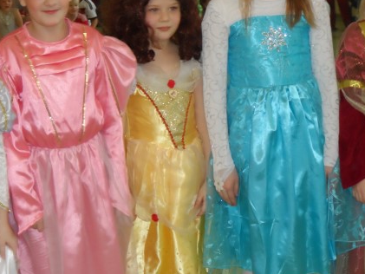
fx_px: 865
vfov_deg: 17.9
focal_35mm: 82
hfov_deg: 23.8
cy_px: 88
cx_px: 175
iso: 320
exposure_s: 1/45
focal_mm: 9.8
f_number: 4.1
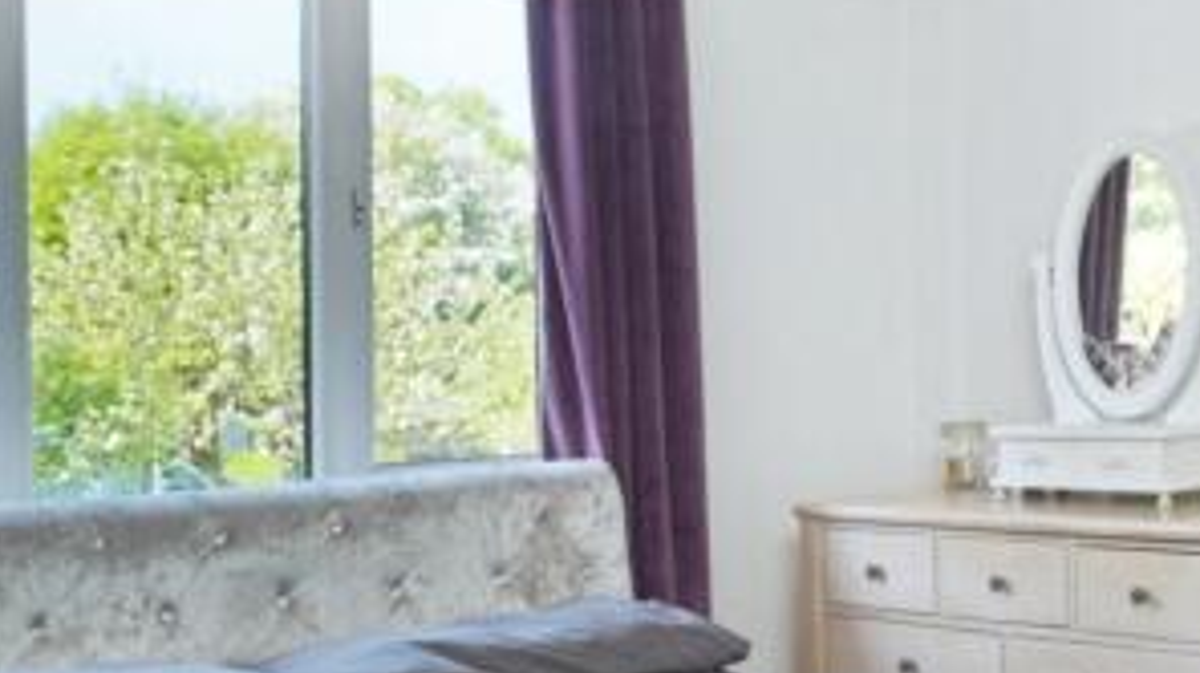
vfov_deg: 20.7
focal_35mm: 58
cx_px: 1330
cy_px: 355
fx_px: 1844
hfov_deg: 31.8
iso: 200
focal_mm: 16
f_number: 8
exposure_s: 1/13
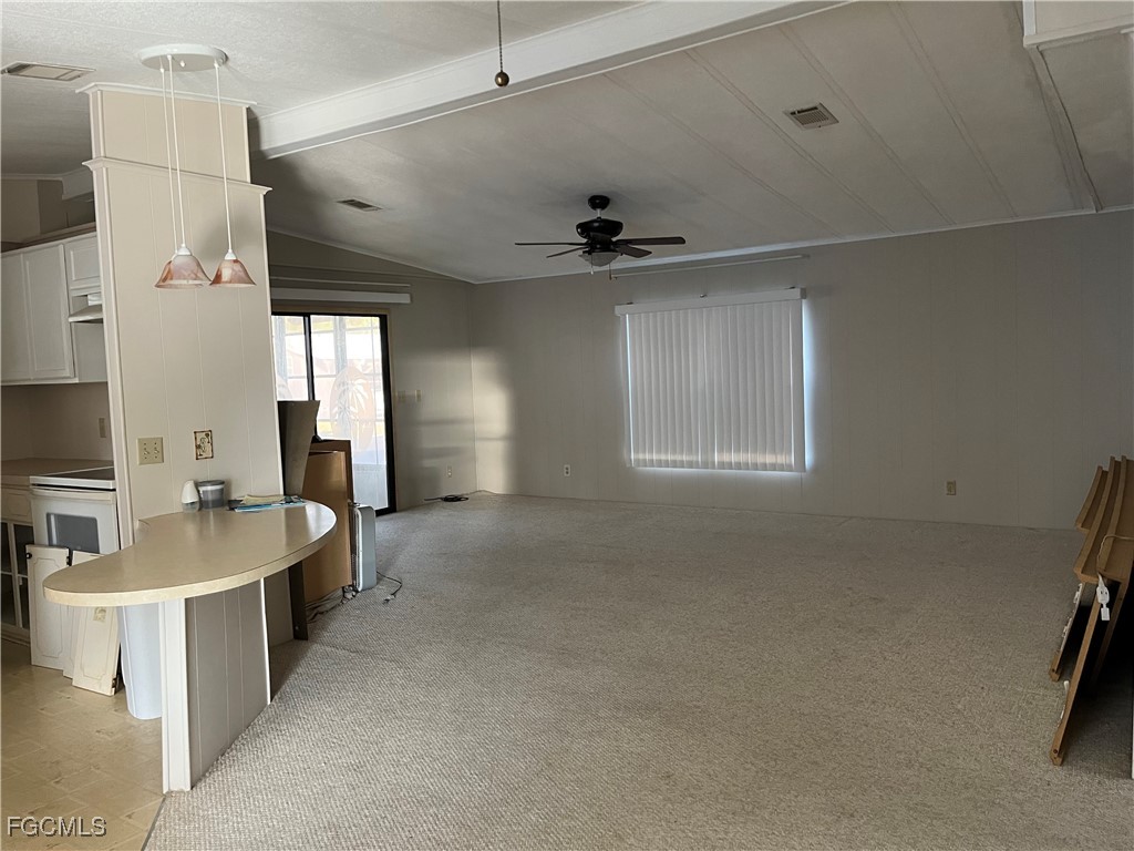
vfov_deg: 53.1
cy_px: 426
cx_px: 567
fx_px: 852
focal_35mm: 26
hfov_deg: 67.3
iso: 250
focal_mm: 5.1
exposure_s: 1/60
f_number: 1.6
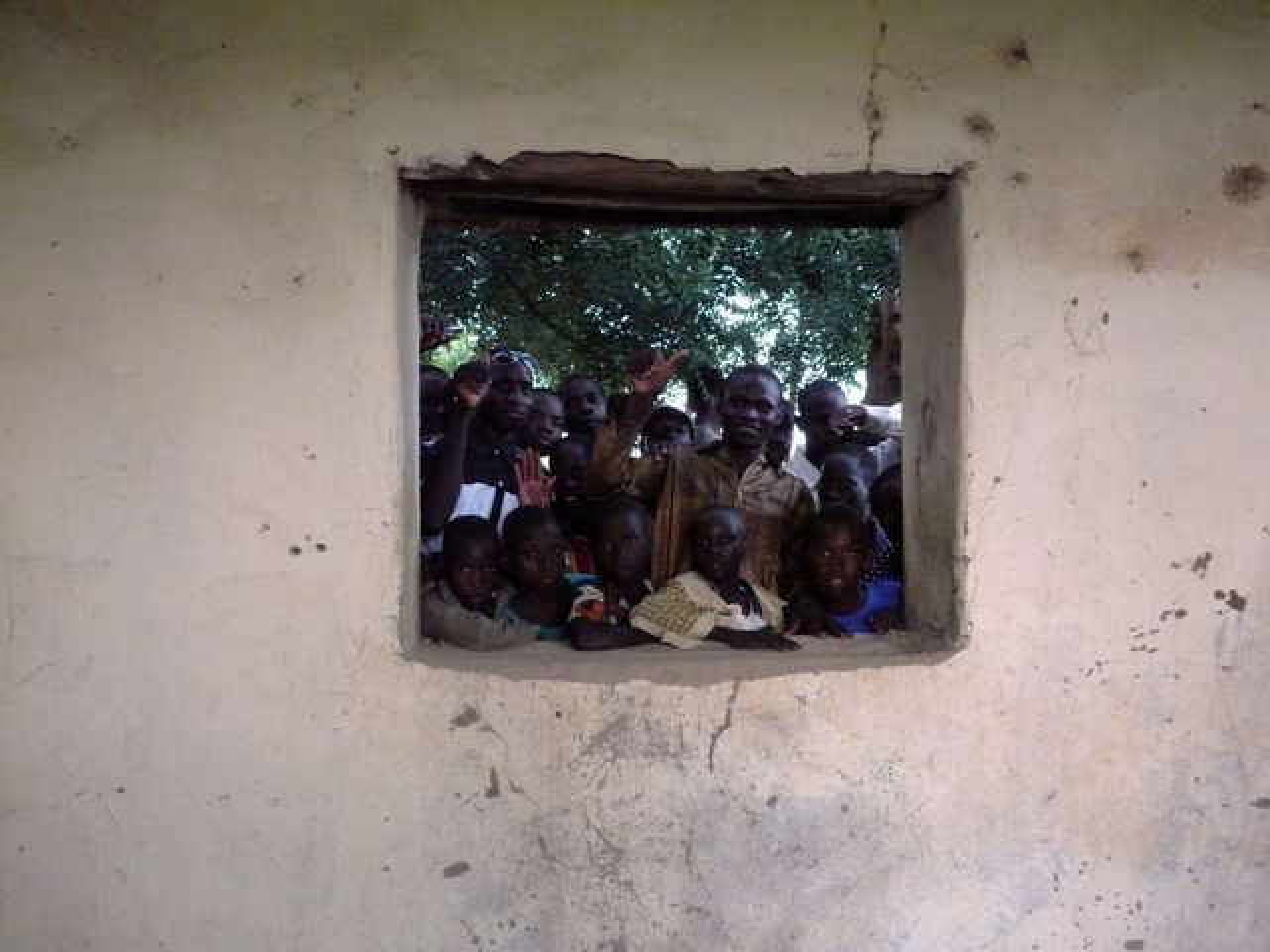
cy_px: 476
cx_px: 635
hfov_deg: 56.8
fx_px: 1174
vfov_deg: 44.2
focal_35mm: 32
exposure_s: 1/15
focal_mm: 6.9
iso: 800
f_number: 3
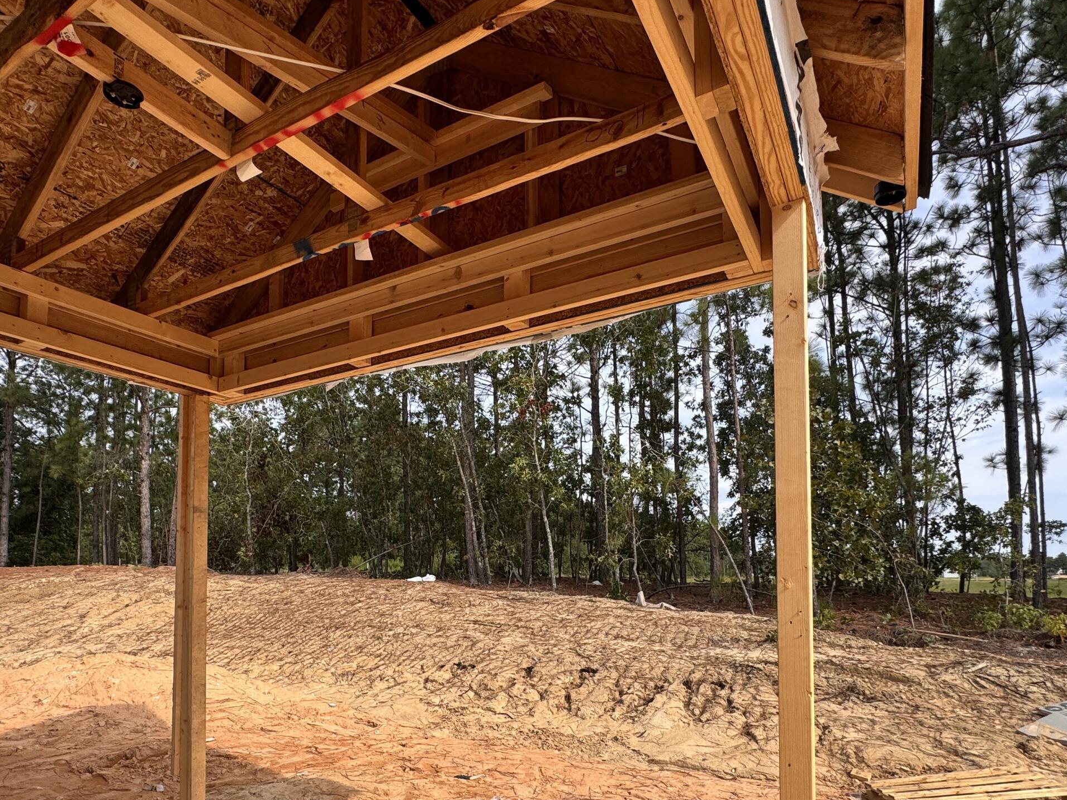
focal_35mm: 22
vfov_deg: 59.5
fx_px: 678
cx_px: 480
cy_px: 542
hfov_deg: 76.2
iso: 50
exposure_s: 1/1256
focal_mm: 2.22
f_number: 2.2
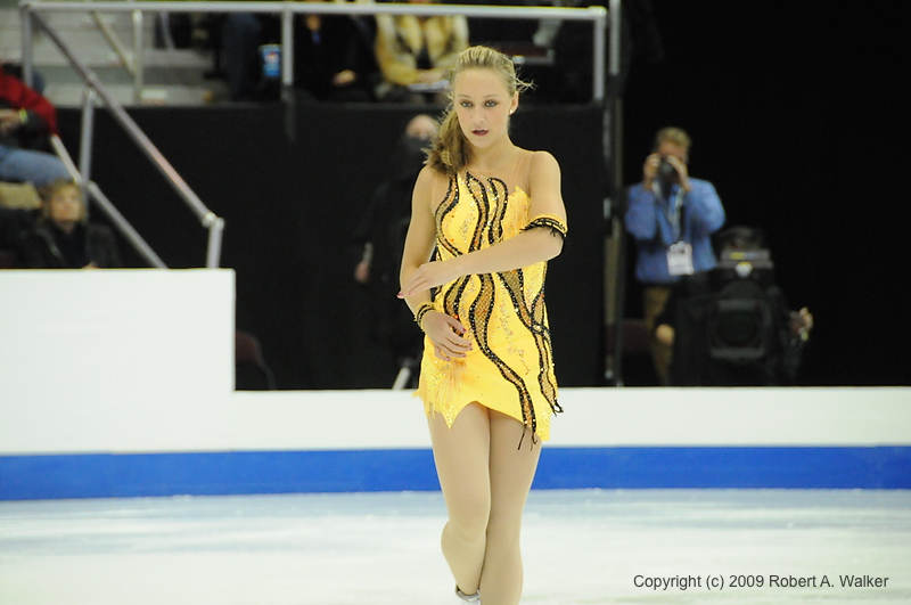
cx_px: 456
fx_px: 7581
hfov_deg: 6.9
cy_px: 302
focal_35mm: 300
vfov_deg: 4.6
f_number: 5.6
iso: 3200
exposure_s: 1/500
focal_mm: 200
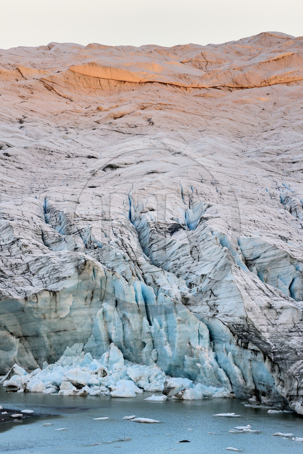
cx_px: 152
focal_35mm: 165
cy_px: 227
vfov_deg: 12.5
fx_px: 2085
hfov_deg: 8.3
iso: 800
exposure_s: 1/200
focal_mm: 165
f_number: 8
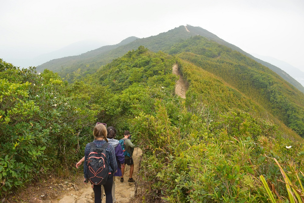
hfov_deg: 67.4
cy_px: 102
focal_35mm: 27
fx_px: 228
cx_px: 152
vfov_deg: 48.0
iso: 400
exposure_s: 1/400
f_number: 5.6
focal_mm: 18
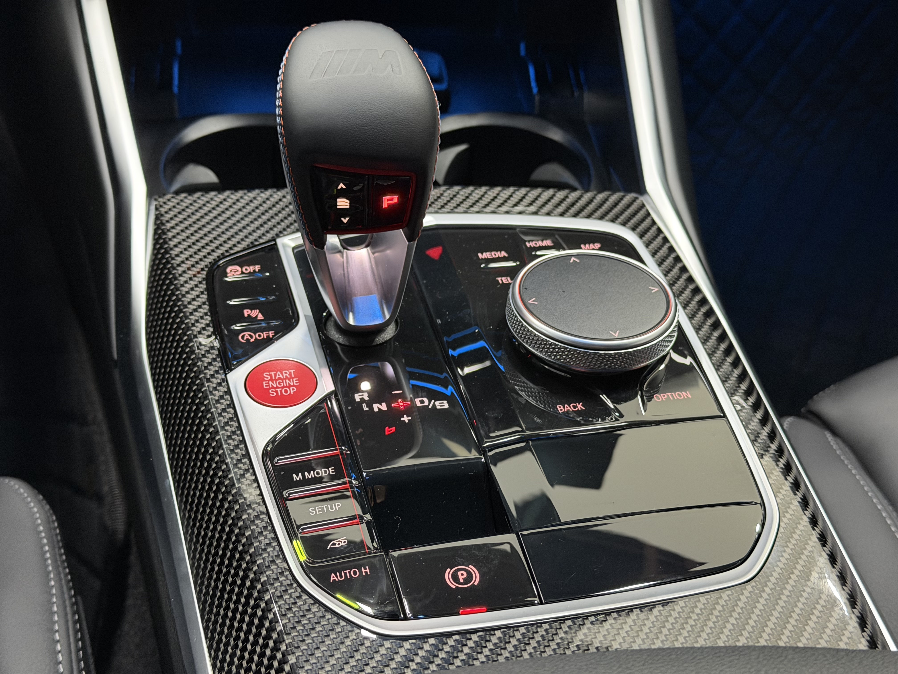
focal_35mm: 48
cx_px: 449
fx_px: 1245
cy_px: 337
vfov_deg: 30.3
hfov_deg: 39.7
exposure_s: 1/24
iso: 640
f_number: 1.78
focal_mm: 6.76
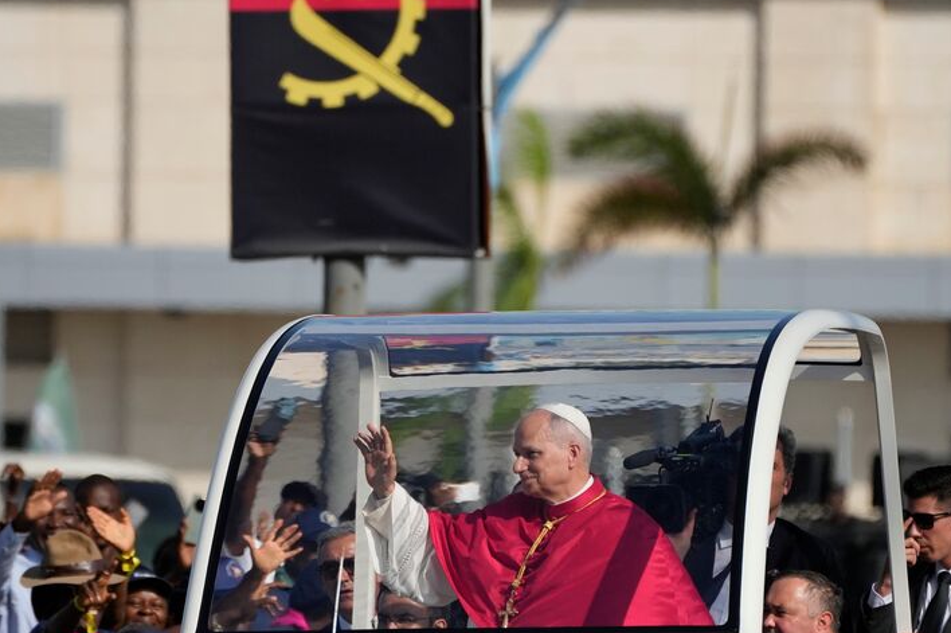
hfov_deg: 2.5
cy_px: 396
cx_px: 500
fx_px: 21936
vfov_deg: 1.7
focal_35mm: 831
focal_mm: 400
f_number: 5.6
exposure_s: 1/4000
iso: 400
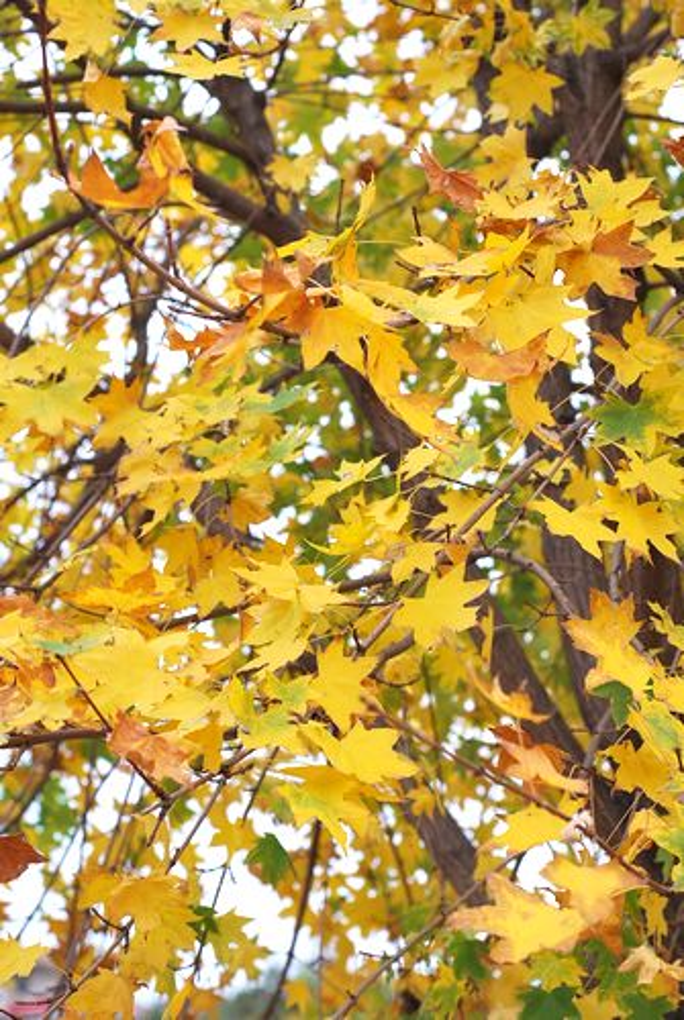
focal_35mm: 75
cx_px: 342
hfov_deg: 18.2
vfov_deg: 27.0
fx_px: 2130
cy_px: 510
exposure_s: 1/250
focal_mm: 50
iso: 200
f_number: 6.3
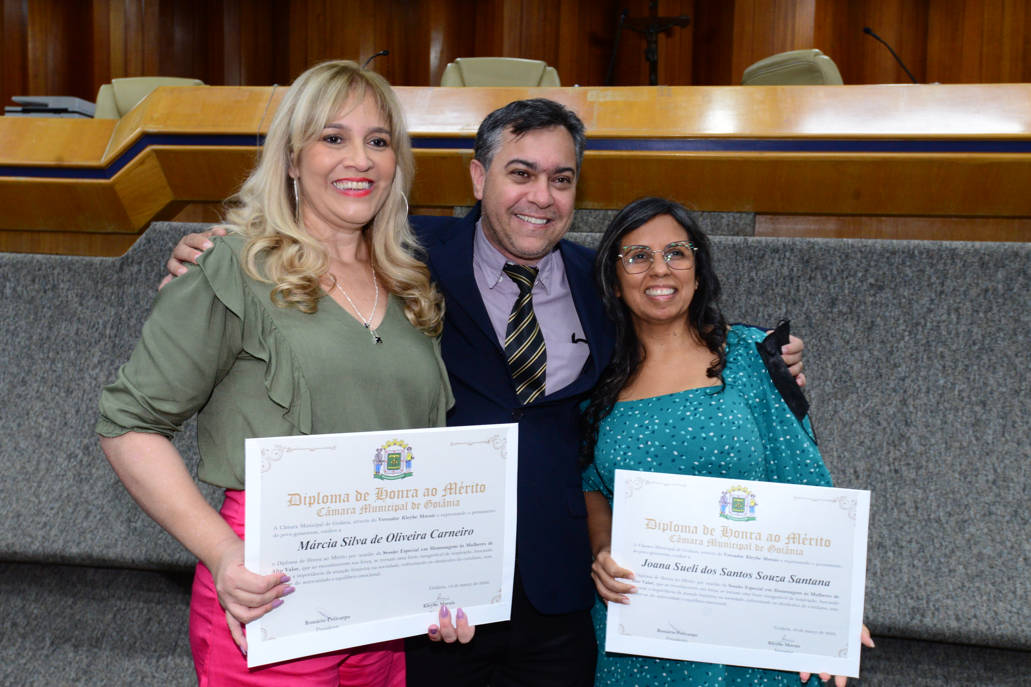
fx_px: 1031
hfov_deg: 53.1
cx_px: 507
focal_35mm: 36
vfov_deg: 36.9
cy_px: 339
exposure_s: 1/60
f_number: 7.1
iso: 2500
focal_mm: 35
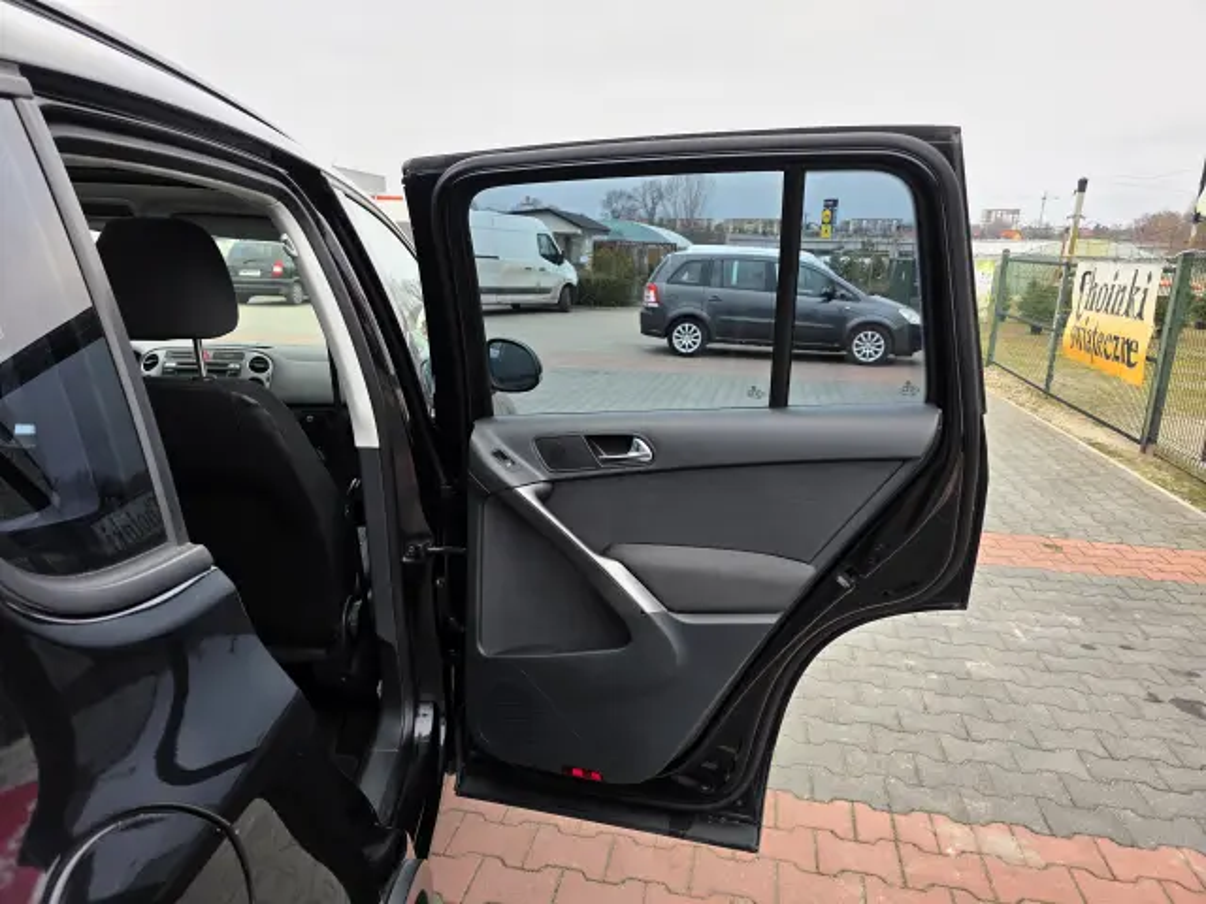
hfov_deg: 73.9
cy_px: 452
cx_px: 603
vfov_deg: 58.9
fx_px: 801
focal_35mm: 23
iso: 40
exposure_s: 1/180
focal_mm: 6.3
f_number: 1.7
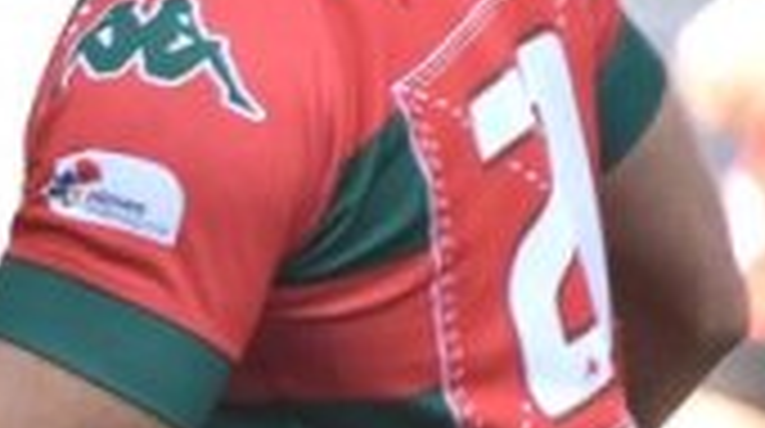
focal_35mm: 2846
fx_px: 57640
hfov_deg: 0.8
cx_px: -418
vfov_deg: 0.4
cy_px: 541
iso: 1000
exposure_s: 1/1600
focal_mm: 300
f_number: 7.1
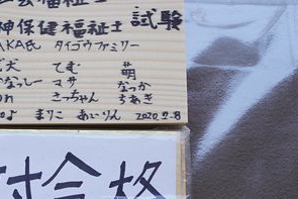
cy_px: 157
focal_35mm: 95
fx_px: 787
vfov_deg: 14.3
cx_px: 54
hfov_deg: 21.2
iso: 100
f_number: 3.2
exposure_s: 1/125
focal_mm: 35
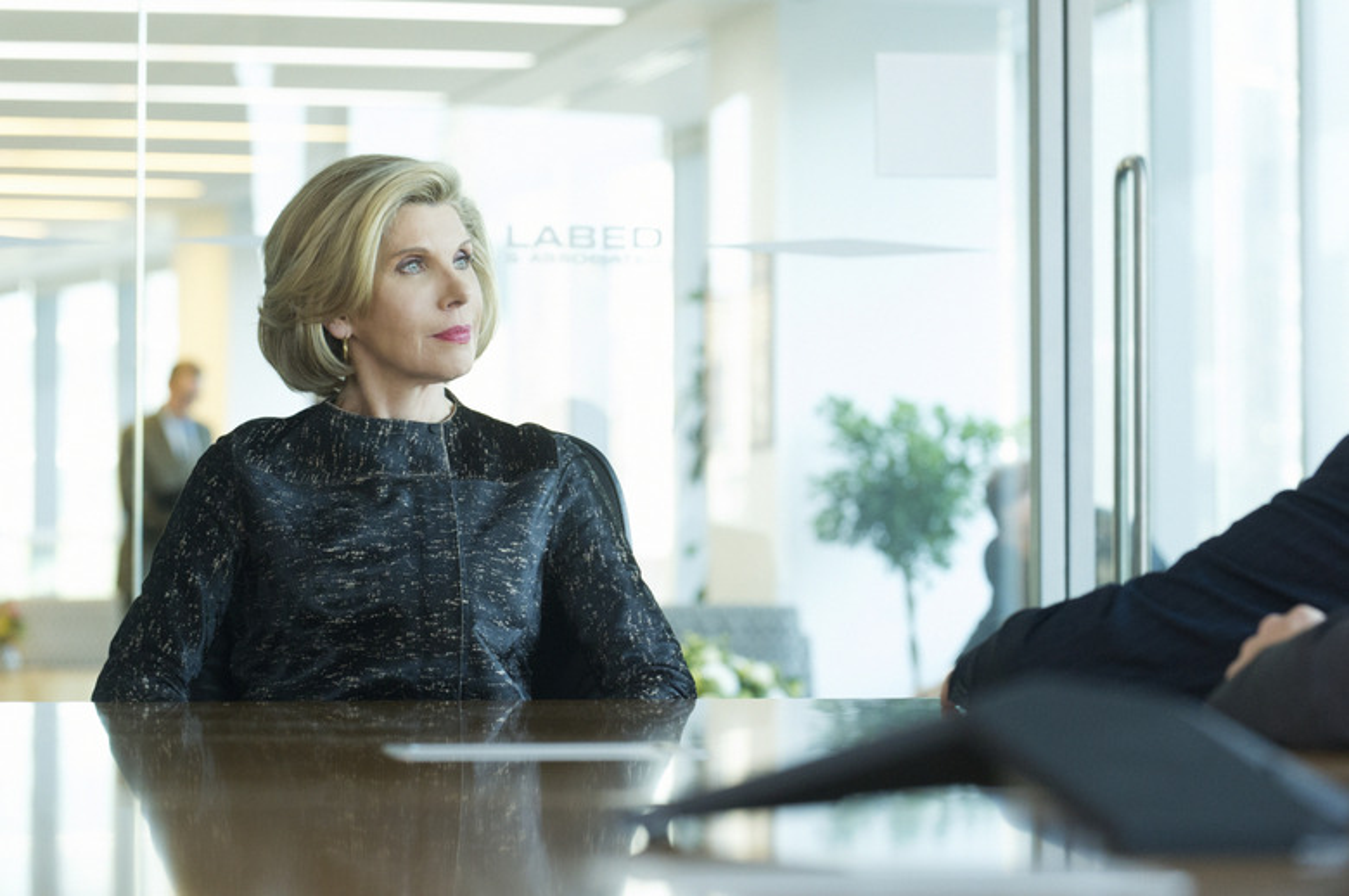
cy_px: 448
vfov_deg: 11.4
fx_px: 4491
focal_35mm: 120
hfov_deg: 17.1
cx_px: 674
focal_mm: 120
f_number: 5
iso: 5000
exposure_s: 1/200
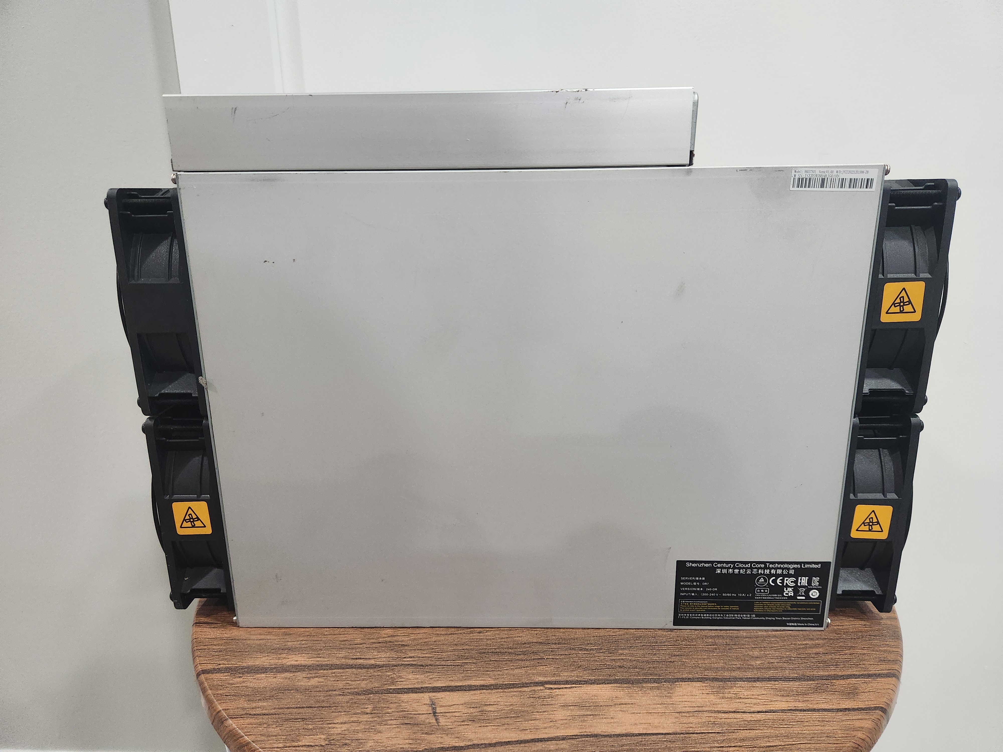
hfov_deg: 73.9
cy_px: 376
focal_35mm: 23
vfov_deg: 58.9
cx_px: 502
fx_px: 666
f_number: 1.8
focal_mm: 5.4
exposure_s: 1/120
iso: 500
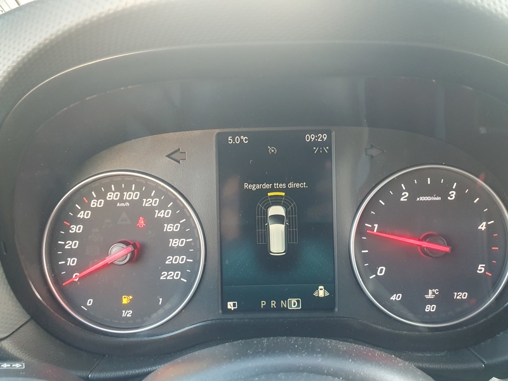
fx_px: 382
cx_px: 254
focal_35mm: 26
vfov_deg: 53.1
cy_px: 190
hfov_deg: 67.3
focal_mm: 4.32
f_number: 2.4
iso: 500
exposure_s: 1/50
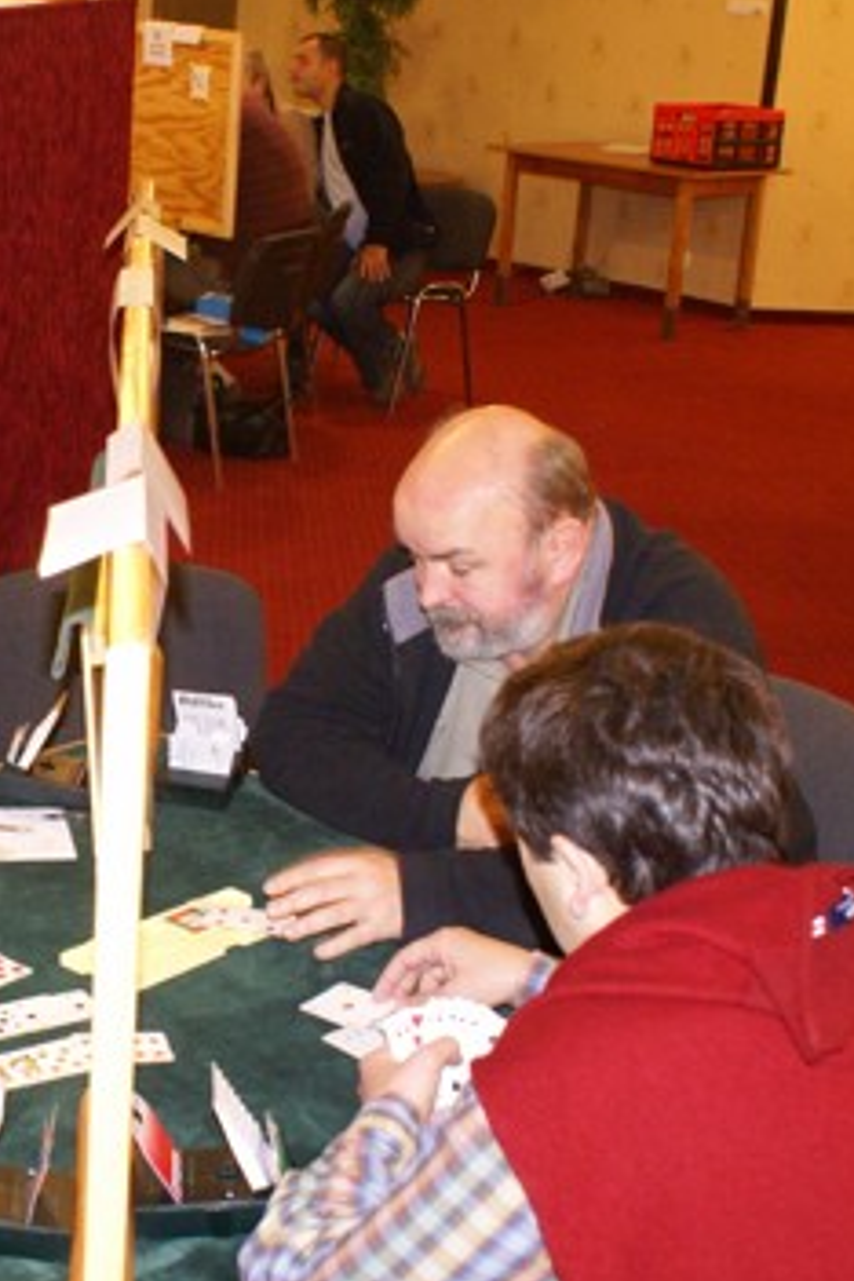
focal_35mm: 60
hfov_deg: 22.3
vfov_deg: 33.3
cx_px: 164
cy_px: 754
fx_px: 2135
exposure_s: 1/15
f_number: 5
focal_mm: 20
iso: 800
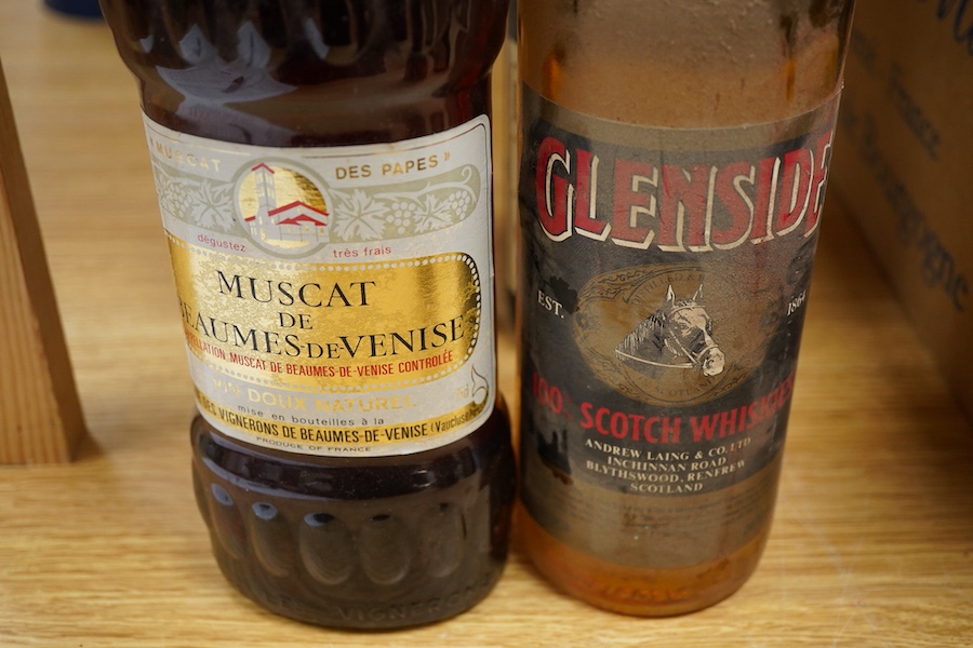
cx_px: 486
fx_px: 1216
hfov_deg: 43.6
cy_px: 324
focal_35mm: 45
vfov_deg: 29.9
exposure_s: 1/125
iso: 1250
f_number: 5.6
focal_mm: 30
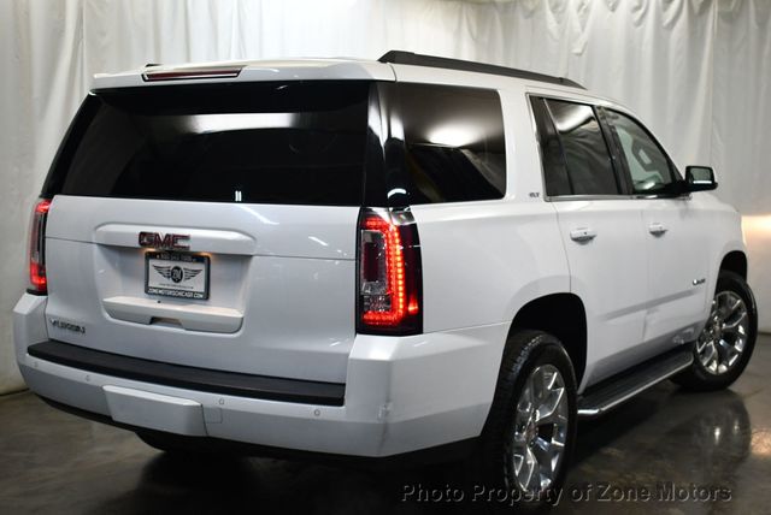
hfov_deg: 41.1
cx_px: 386
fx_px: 1029
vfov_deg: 28.1
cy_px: 258
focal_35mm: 48
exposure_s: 1/125
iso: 800
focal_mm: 24
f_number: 4
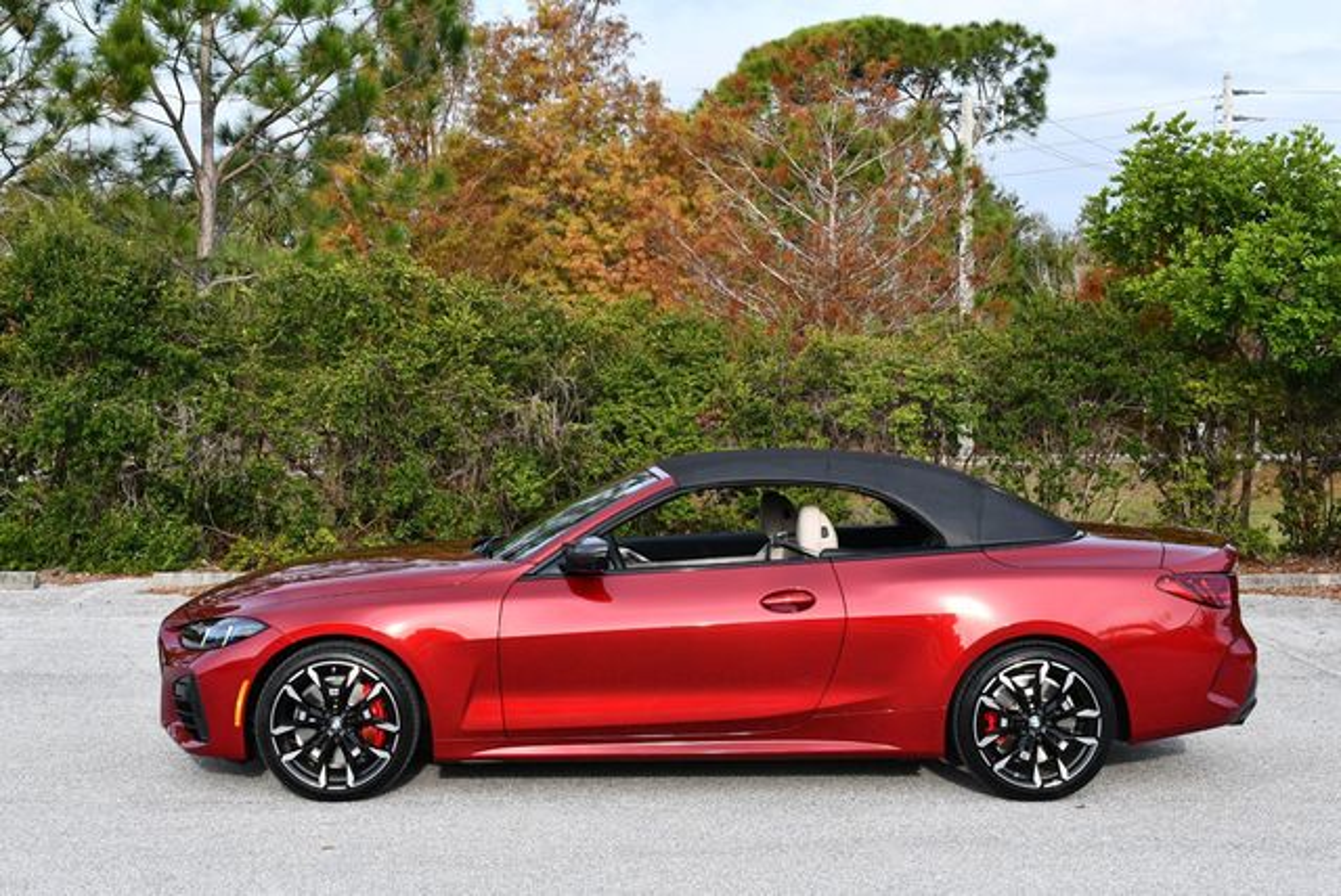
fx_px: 2312
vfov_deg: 22.0
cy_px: 448
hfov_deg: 32.4
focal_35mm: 62
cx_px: 670
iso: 200
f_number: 7.1
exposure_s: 1/250
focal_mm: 31
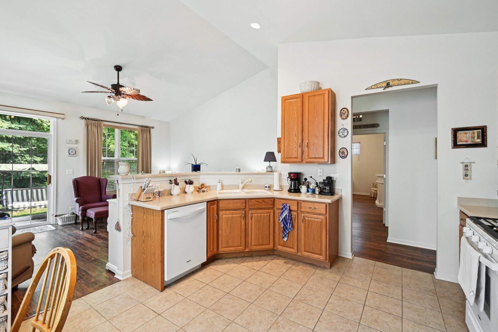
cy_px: 166
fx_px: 207
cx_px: 249
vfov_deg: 77.3
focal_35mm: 15
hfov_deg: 100.4
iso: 280
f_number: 8
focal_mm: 10
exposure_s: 1/15
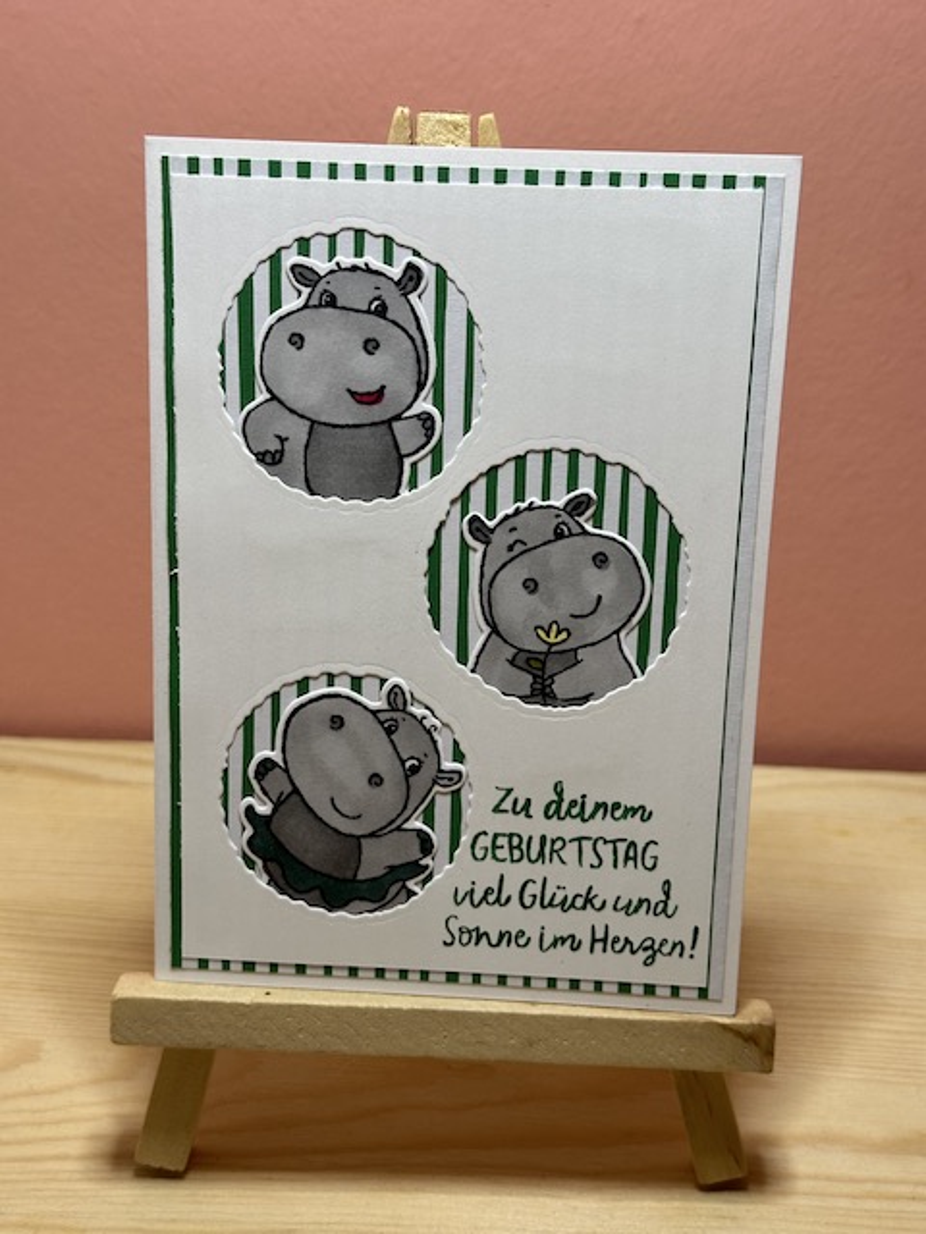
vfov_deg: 39.7
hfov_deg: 30.3
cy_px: 617
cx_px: 463
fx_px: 1712
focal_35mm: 48
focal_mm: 6.86
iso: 80
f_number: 1.78
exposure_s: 1/64
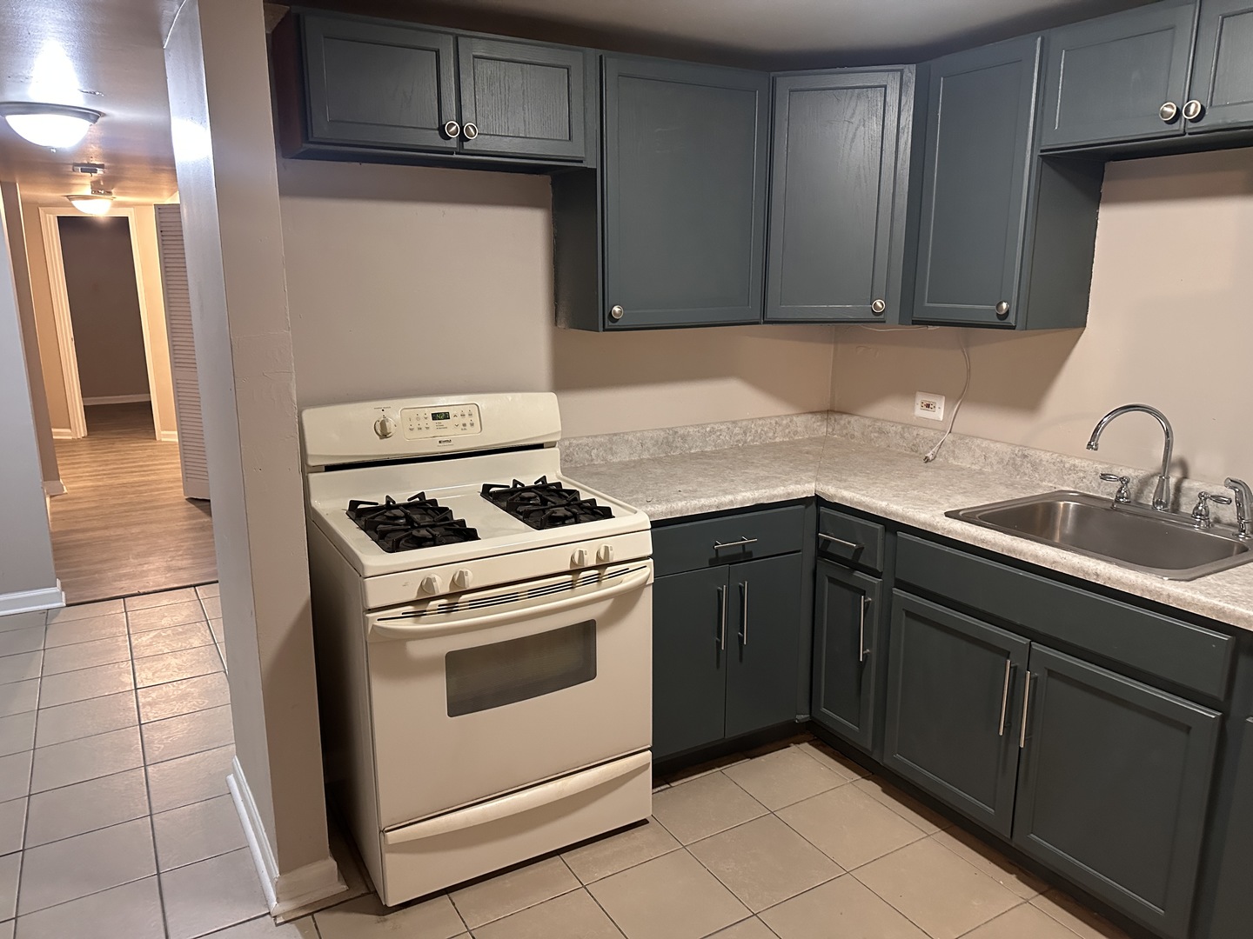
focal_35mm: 24
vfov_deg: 56.8
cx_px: 626
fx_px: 869
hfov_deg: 71.6
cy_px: 470
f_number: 1.78
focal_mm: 6.86
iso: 640
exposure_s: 1/60
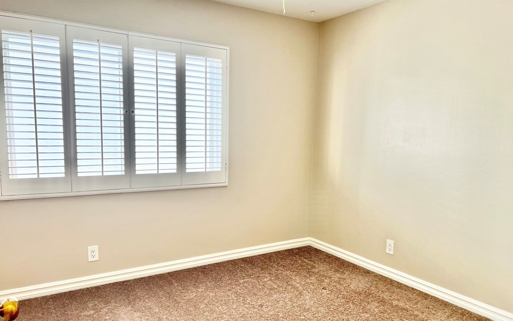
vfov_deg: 44.5
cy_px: 174
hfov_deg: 66.5
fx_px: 391
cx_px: 257
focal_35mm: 28
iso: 64
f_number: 1.5
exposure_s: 1/122
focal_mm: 5.7
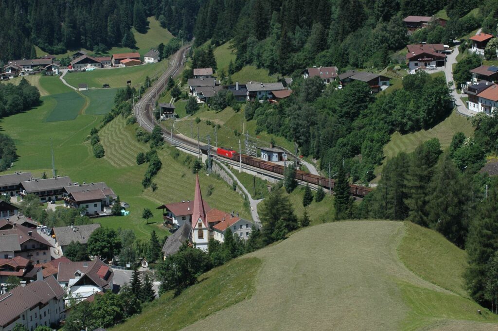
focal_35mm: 117
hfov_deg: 17.5
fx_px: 1617
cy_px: 166
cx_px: 249
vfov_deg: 11.7
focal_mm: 78
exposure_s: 1/320
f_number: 9
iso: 200
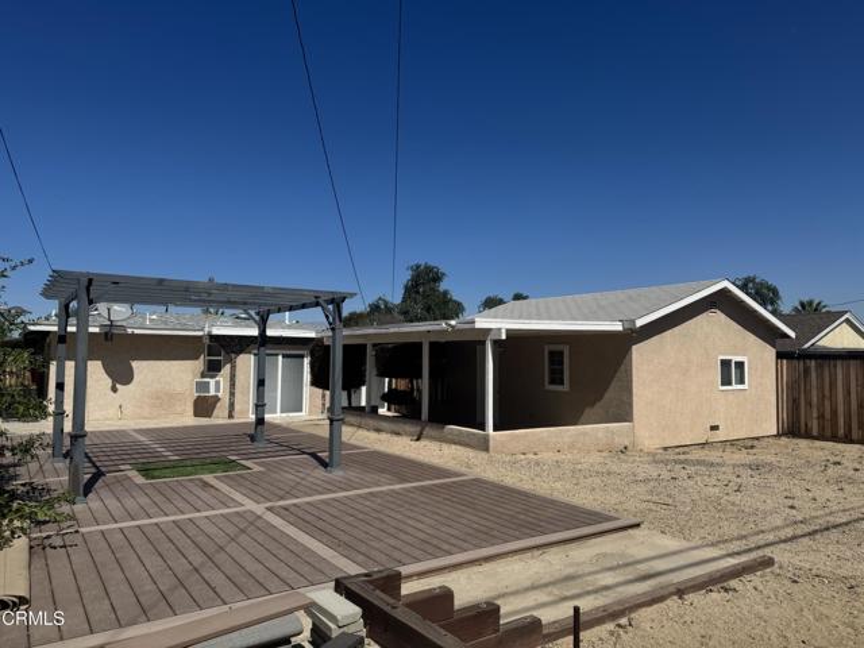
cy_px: 324
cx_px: 432
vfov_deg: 56.8
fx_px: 599
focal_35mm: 24
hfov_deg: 71.6
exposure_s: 1/7937
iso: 80
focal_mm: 6.76
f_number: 1.78
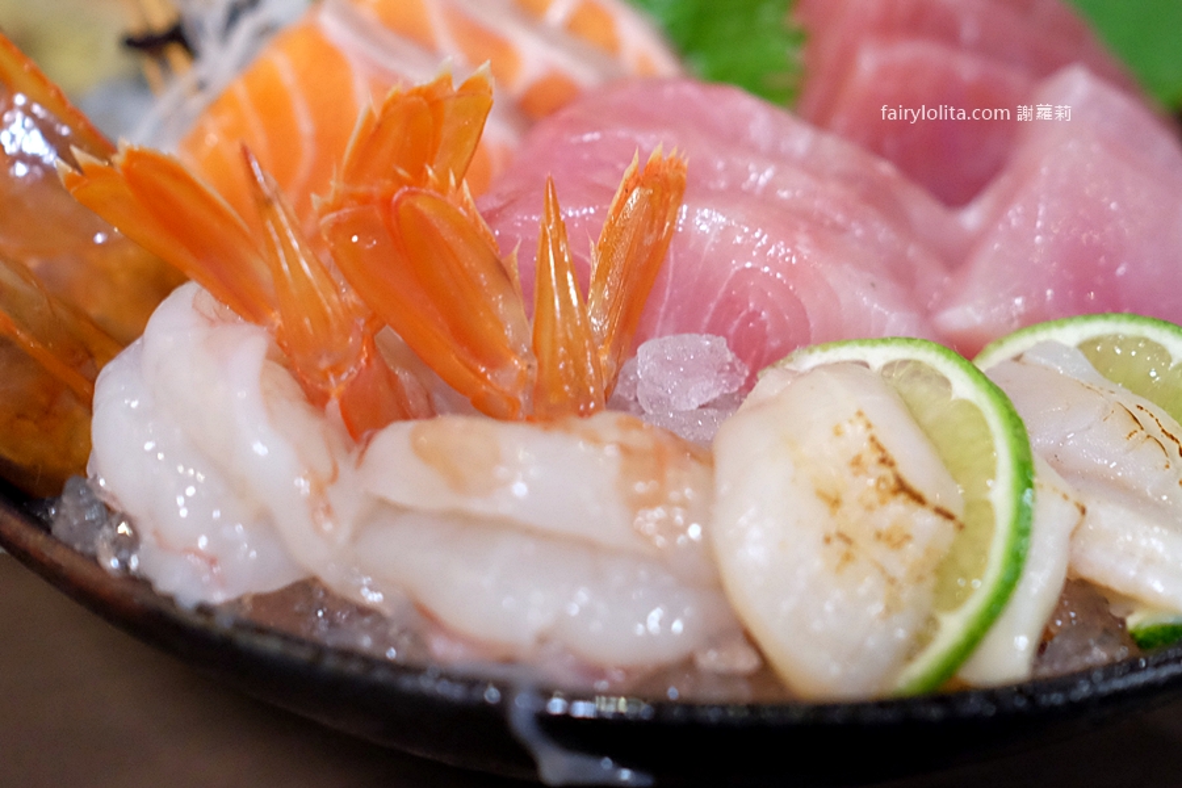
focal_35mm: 35
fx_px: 1149
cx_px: 591
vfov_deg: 37.9
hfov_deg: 54.4
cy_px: 394
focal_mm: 23
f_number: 2.5
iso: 3200
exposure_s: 1/50
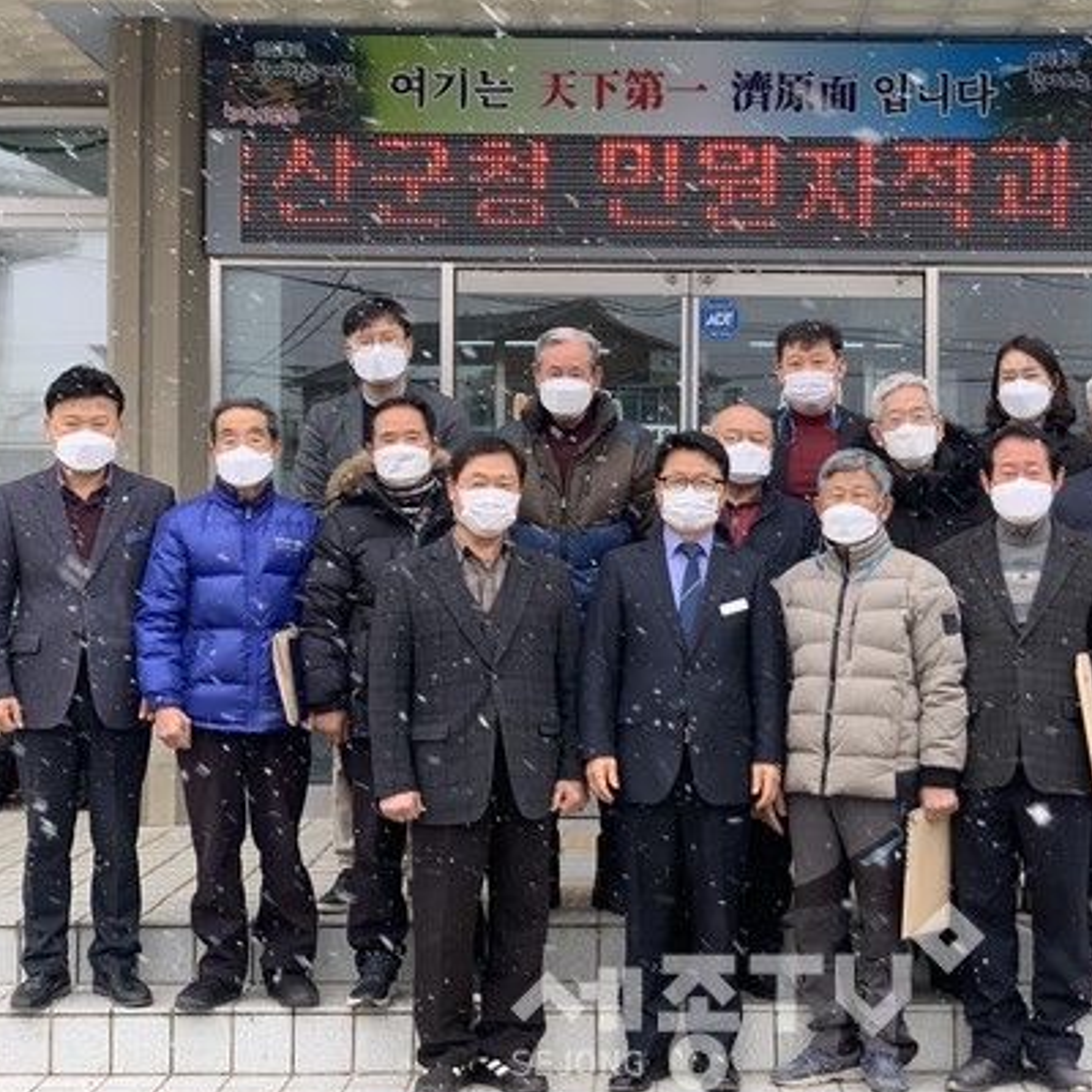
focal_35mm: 69
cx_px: 707
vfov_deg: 25.0
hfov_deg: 24.9
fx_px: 2463
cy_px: 519
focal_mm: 6
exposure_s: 1/170
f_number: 2.4
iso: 16
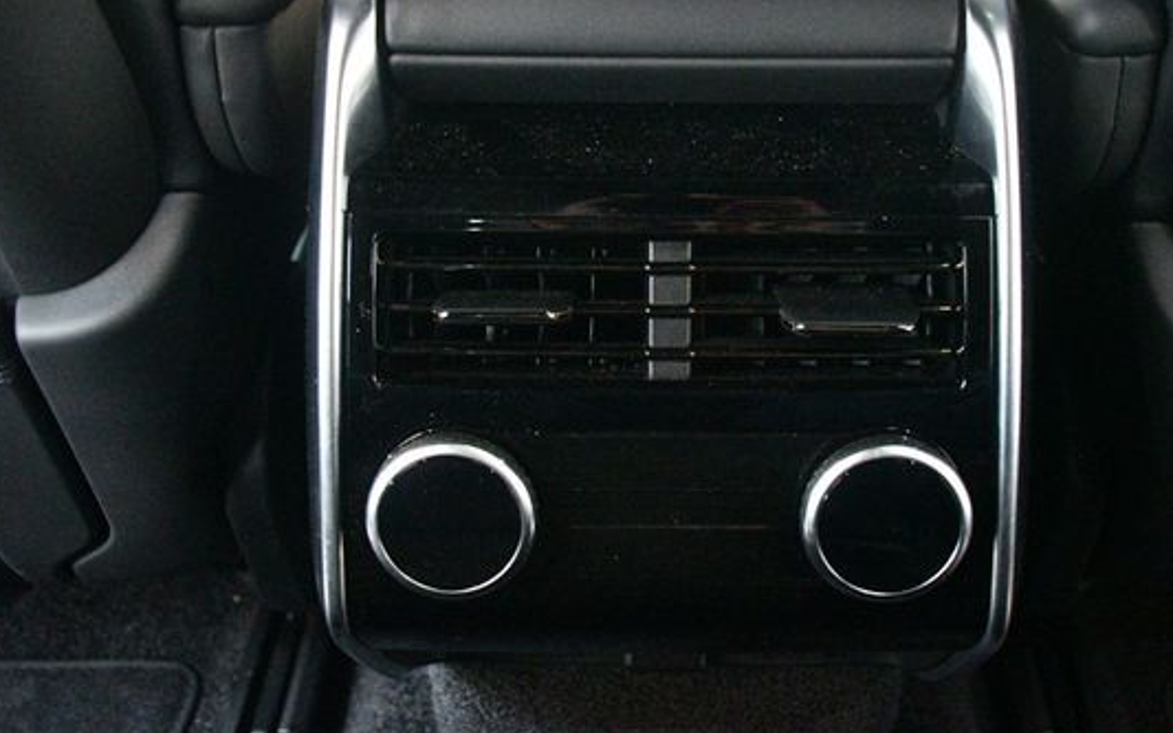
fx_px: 1406
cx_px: 656
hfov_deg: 45.2
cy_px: 275
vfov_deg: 29.1
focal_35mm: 44
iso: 12800
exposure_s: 1/60
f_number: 3.8
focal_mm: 24
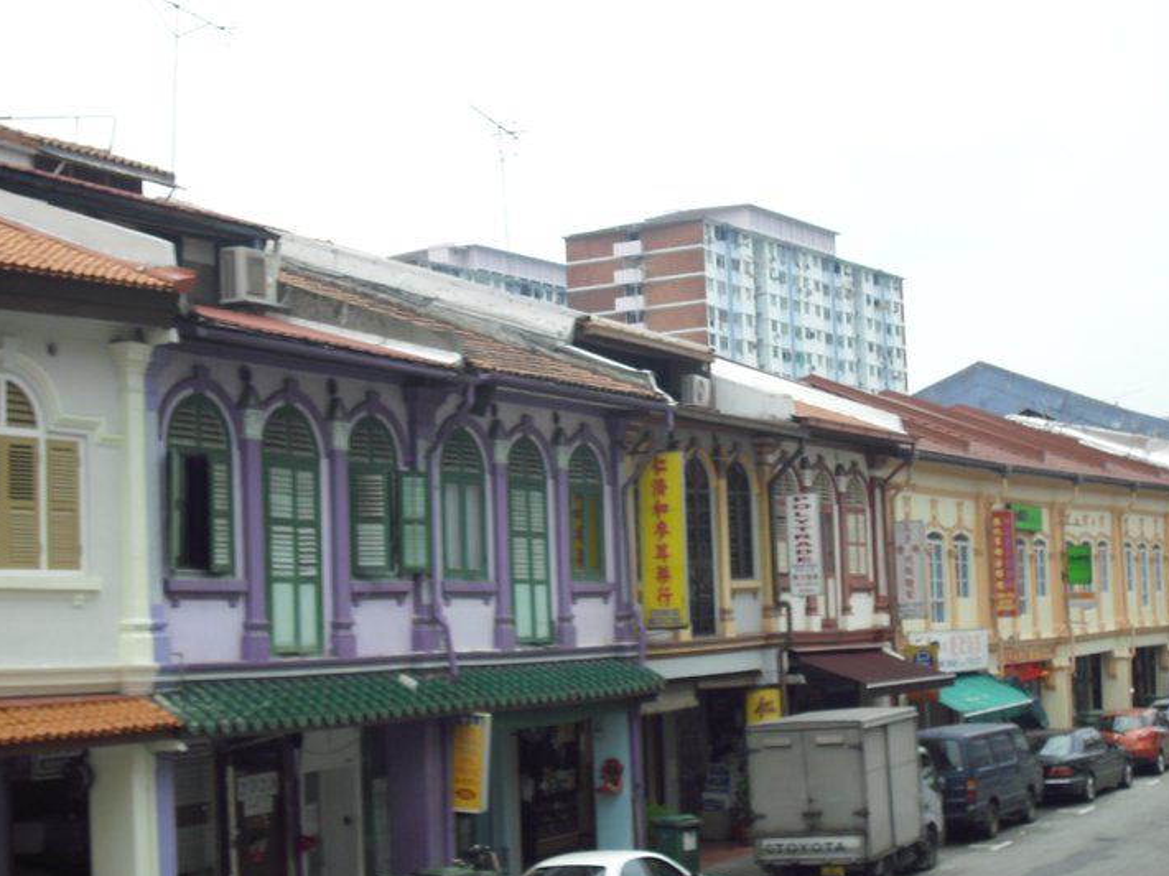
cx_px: 626
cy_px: 441
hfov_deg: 31.2
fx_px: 2093
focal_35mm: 62
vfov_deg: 23.6
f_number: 9.7
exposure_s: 1/100
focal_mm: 9
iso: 100
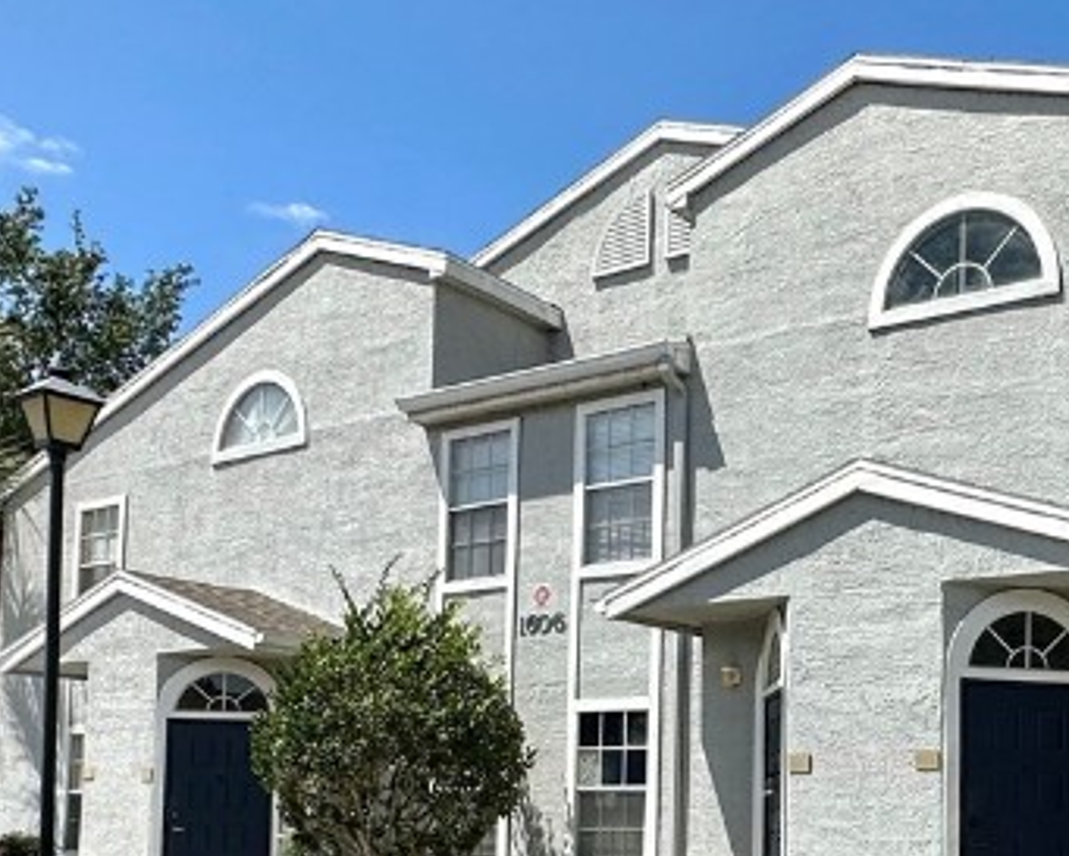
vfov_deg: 35.0
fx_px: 1298
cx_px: 922
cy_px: 724
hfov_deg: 41.9
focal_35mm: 41
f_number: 2.2
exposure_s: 1/2747
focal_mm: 2.22
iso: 50
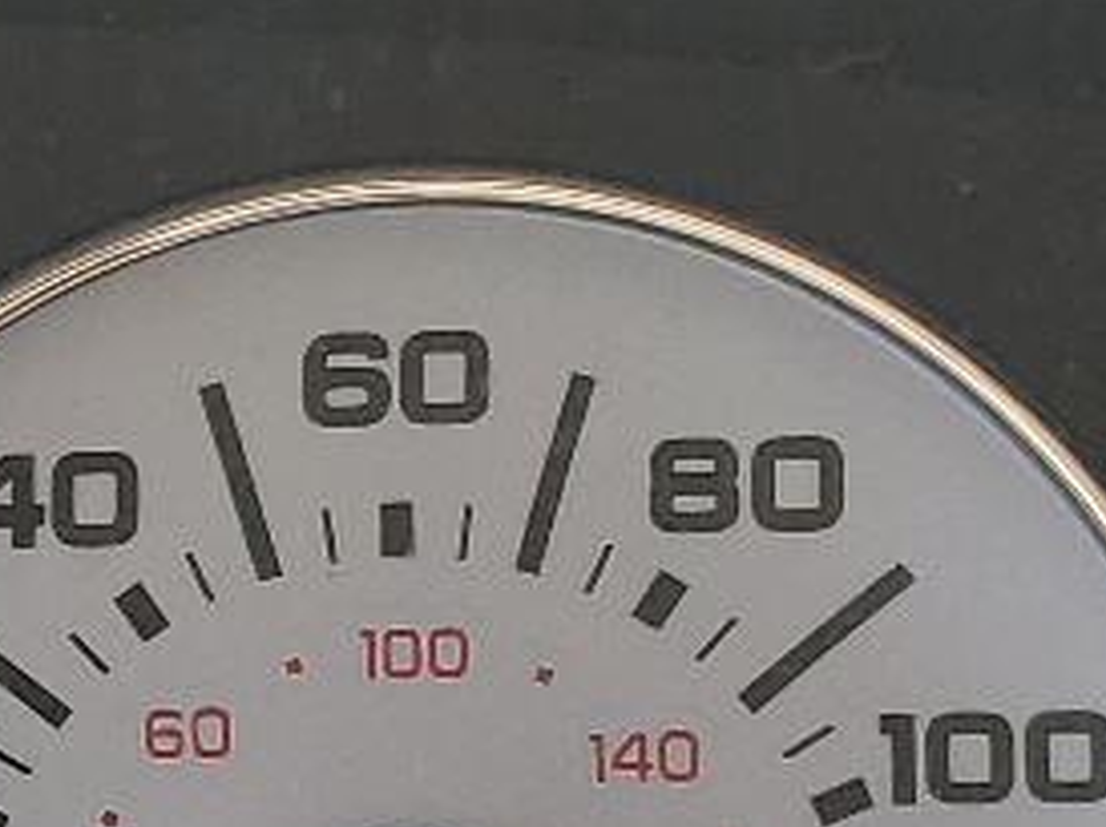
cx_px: -509
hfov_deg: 12.4
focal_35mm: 152
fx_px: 4852
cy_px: 524
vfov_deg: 9.7
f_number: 1.5
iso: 50
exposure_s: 1/270
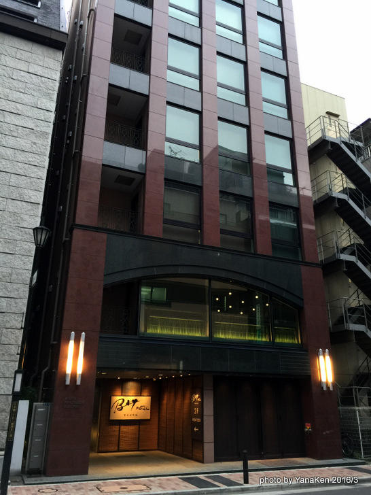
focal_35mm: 29
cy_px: 248
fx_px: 414
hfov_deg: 48.2
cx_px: 186
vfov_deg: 61.7
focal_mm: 4.2
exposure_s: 1/15
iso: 32
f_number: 2.2
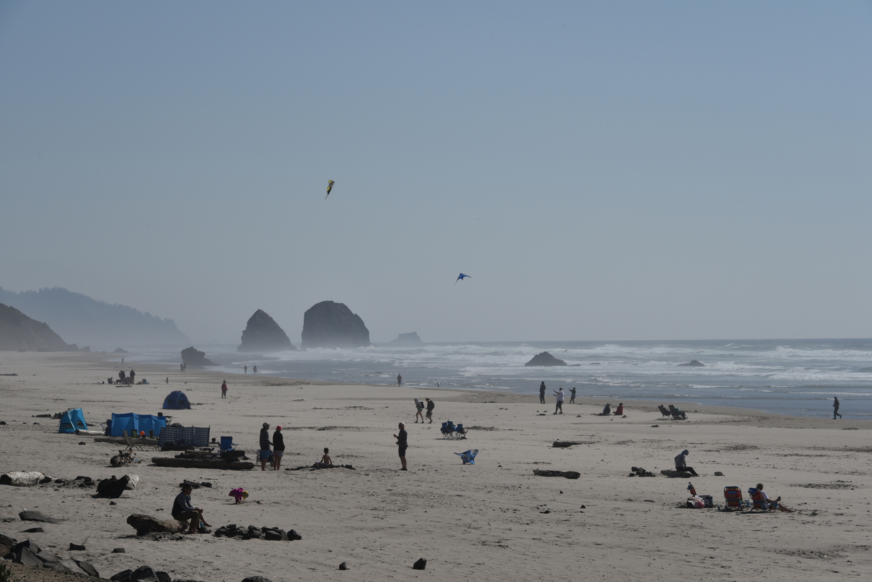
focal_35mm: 112
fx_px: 2713
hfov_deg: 18.3
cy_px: 291
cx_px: 436
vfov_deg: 12.2
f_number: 13
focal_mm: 112
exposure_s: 1/640
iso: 100
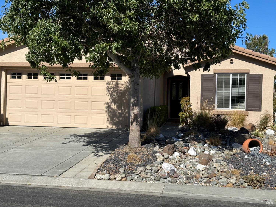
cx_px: 138
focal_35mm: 48
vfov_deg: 30.3
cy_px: 104
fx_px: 383
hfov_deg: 39.7
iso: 64
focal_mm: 6.86
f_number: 1.78
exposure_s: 1/5263
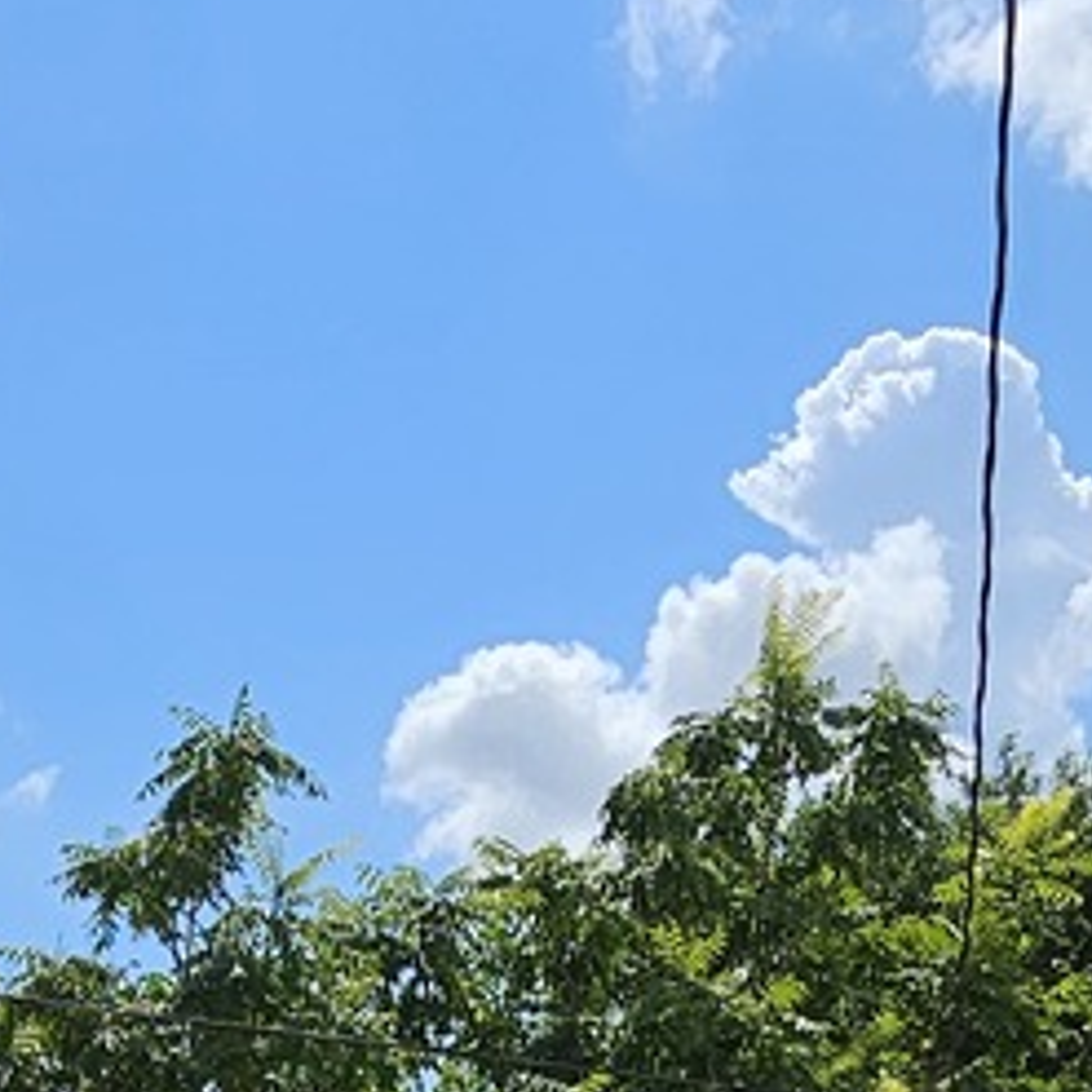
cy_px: 1574
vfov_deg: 22.0
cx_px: 292
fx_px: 2391
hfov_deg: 25.5
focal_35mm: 67
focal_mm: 2.2
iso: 50
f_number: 2.2
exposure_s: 1/5523
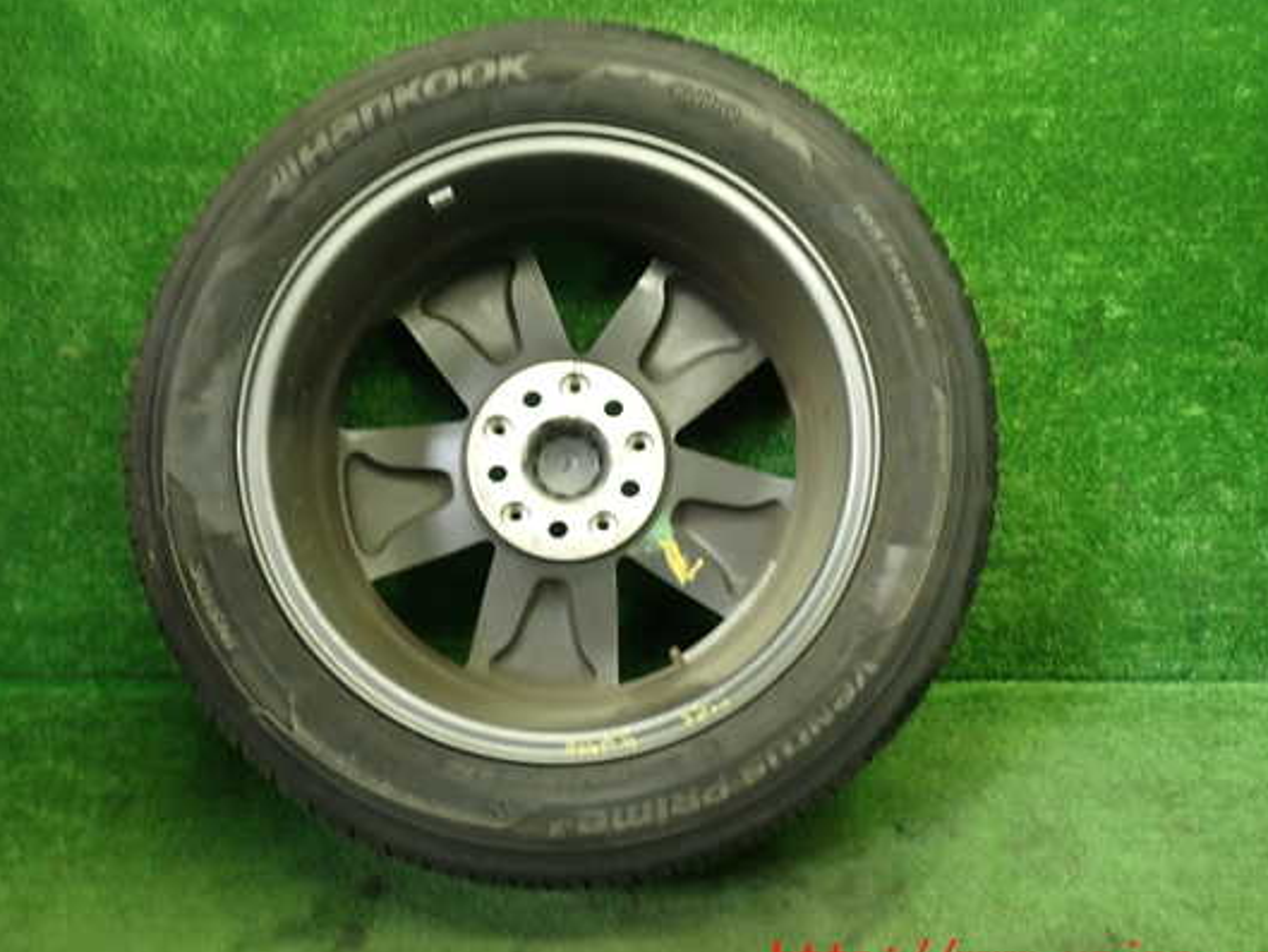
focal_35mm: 34
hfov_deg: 53.9
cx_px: 594
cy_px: 456
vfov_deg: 41.8
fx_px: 1246
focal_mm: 5.4
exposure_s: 1/30
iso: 200
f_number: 2.3
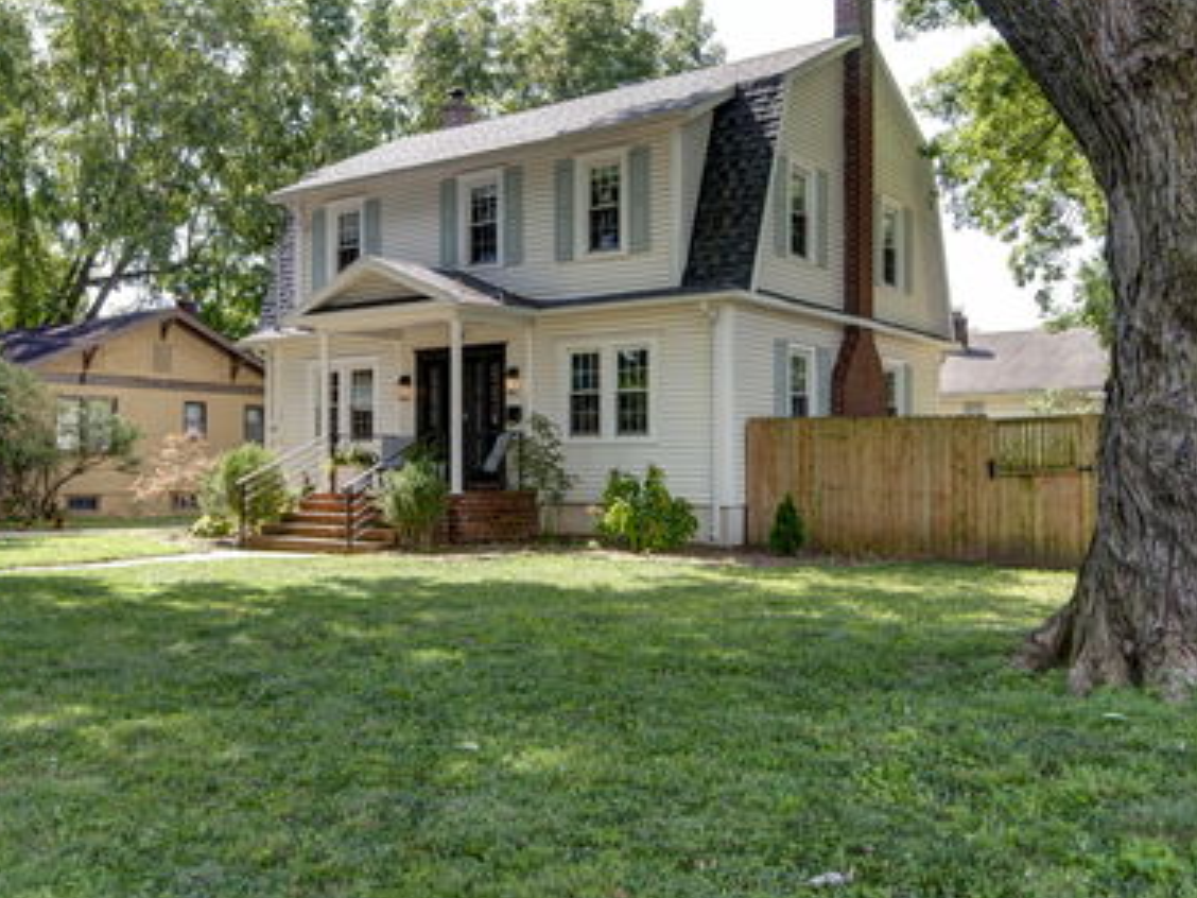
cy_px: 396
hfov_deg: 53.9
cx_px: 618
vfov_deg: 41.7
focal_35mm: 34
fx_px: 1176
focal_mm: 26
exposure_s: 1/100
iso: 100
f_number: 6.3
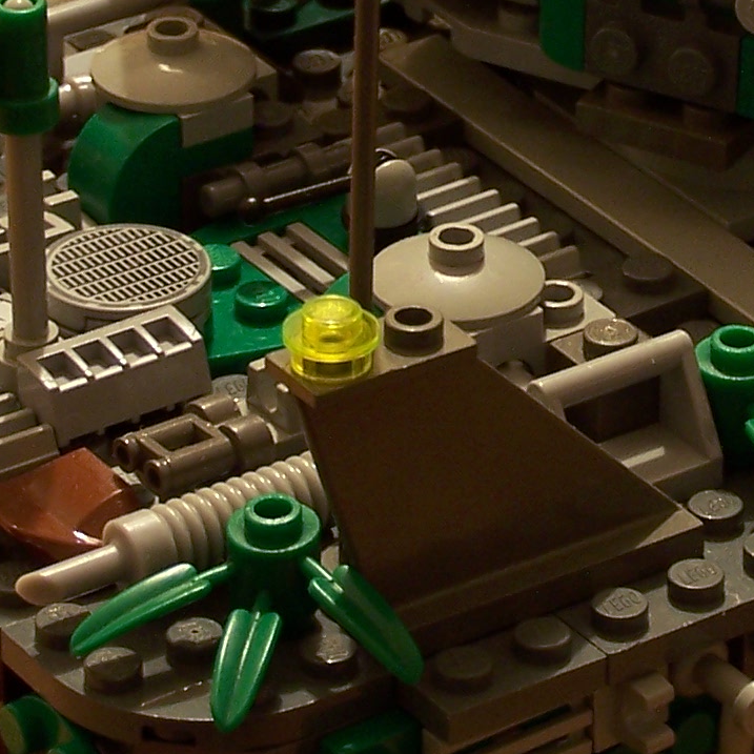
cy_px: 23
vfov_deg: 8.0
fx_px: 5397
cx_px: 816
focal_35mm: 219
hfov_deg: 7.9
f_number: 3.2
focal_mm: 11.5
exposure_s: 1/2
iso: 80
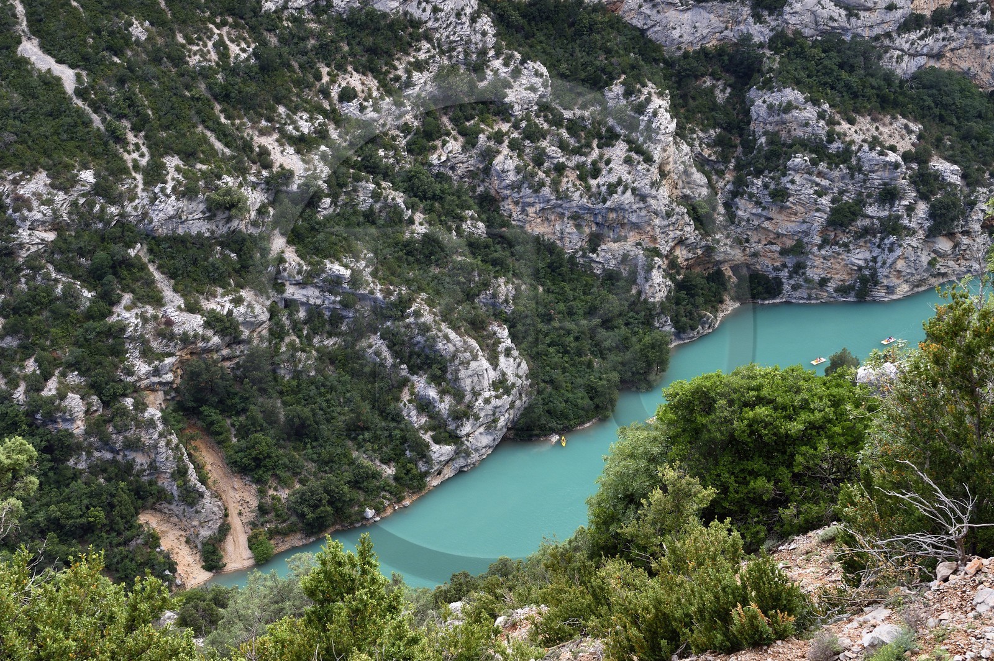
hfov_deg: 42.8
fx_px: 1269
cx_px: 497
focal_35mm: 46
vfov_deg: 29.2
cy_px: 330
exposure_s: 1/160
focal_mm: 46
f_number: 9
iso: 800
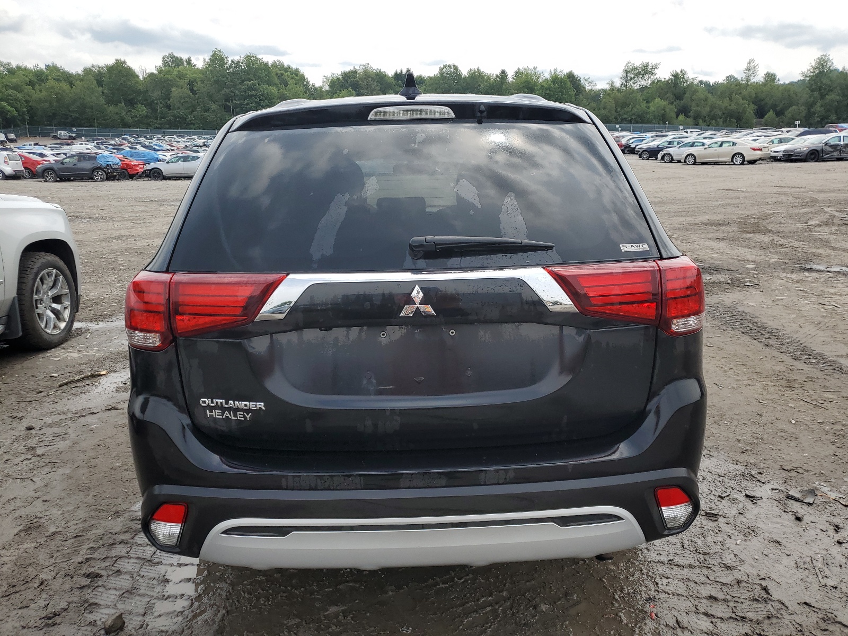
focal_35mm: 26
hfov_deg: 67.3
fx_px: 637
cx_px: 424
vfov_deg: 53.1
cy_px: 318
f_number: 1.5
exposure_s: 1/2500
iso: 50
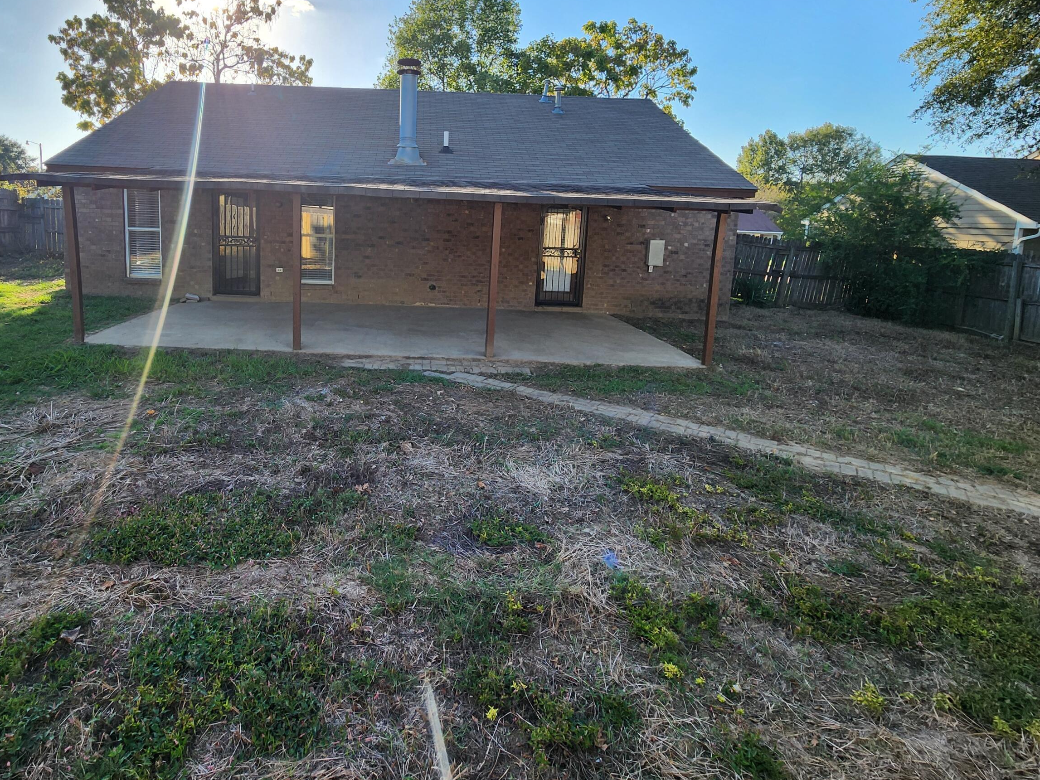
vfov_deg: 73.5
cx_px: 414
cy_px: 293
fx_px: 511
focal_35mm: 17
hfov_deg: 89.8
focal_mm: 2.2
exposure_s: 1/594
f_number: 2.2
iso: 50
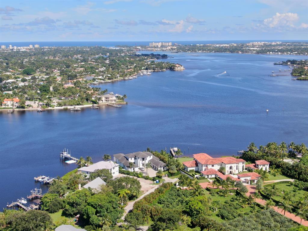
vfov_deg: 30.3
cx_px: 154
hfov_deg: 39.7
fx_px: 427
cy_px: 116
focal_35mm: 48
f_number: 3.8
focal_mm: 8.6
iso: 100
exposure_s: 1/500
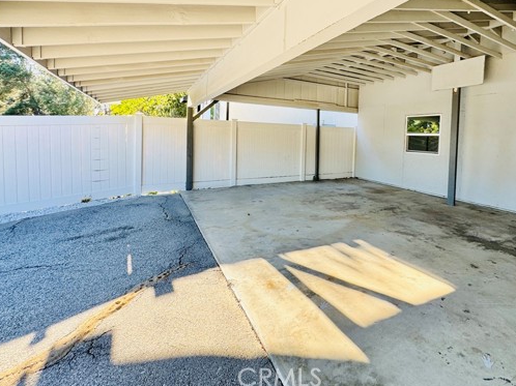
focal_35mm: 18
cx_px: 308
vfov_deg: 70.4
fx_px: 268
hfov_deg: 86.8
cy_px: 144
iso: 40
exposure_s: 1/108
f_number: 2.2
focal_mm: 2.22
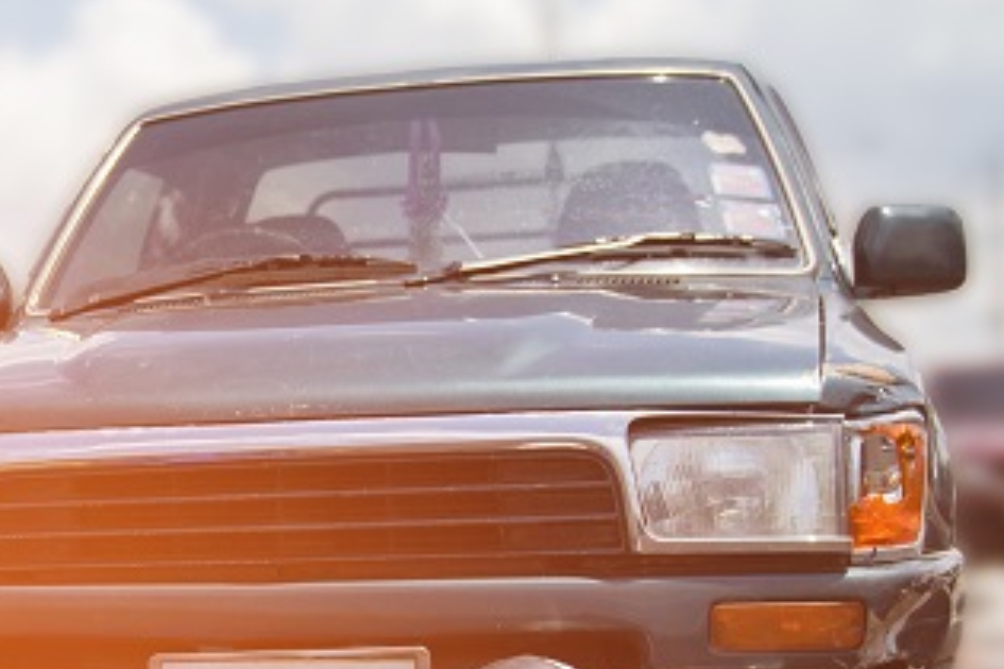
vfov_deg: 14.9
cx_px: -124
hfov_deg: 21.2
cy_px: 572
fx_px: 2538
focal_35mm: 91
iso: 100
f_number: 2.8
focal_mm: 28
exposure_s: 1/2500
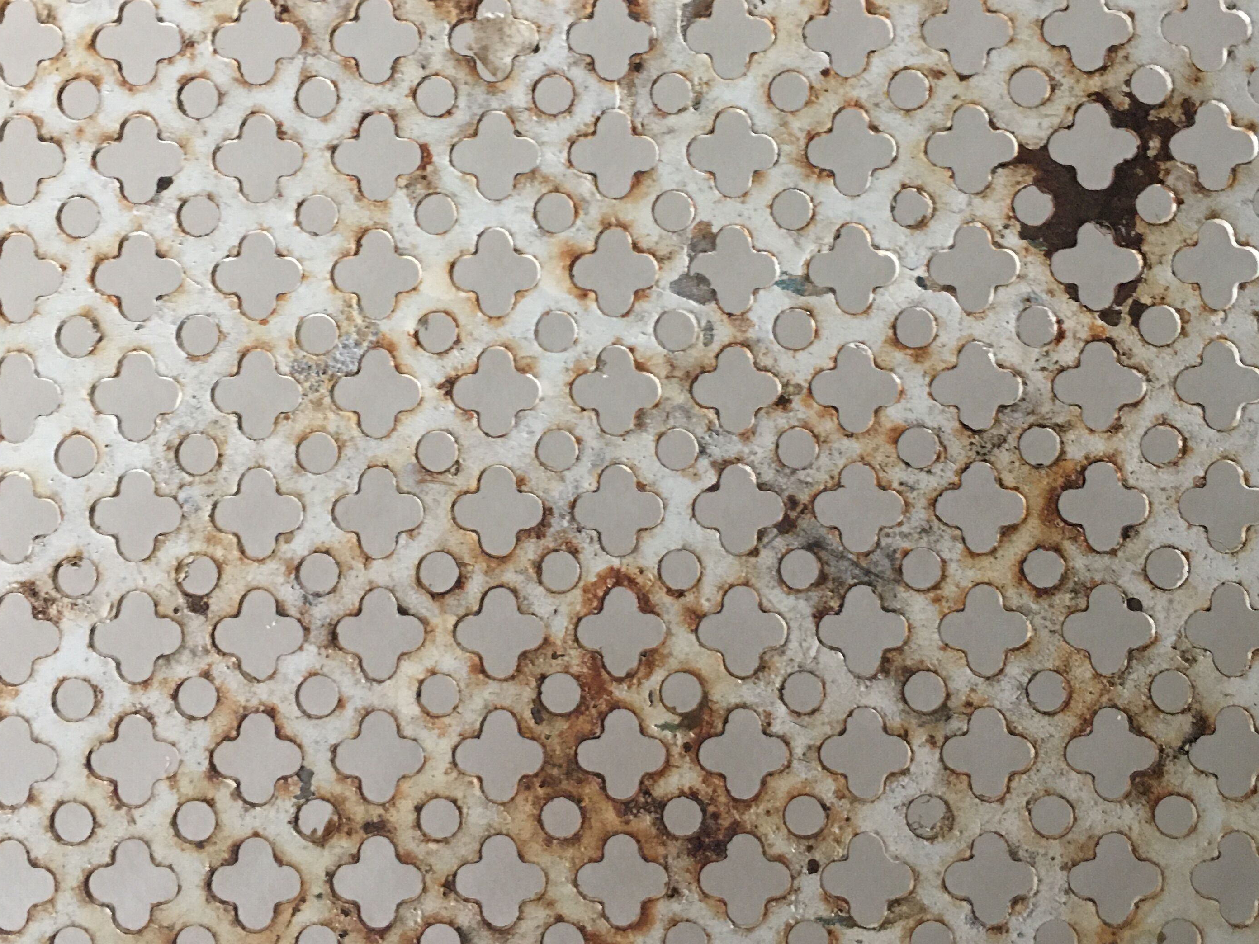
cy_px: 315
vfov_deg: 34.0
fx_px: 1528
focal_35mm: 42
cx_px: 595
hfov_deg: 44.8
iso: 100
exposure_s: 1/17
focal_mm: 4.15
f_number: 2.2
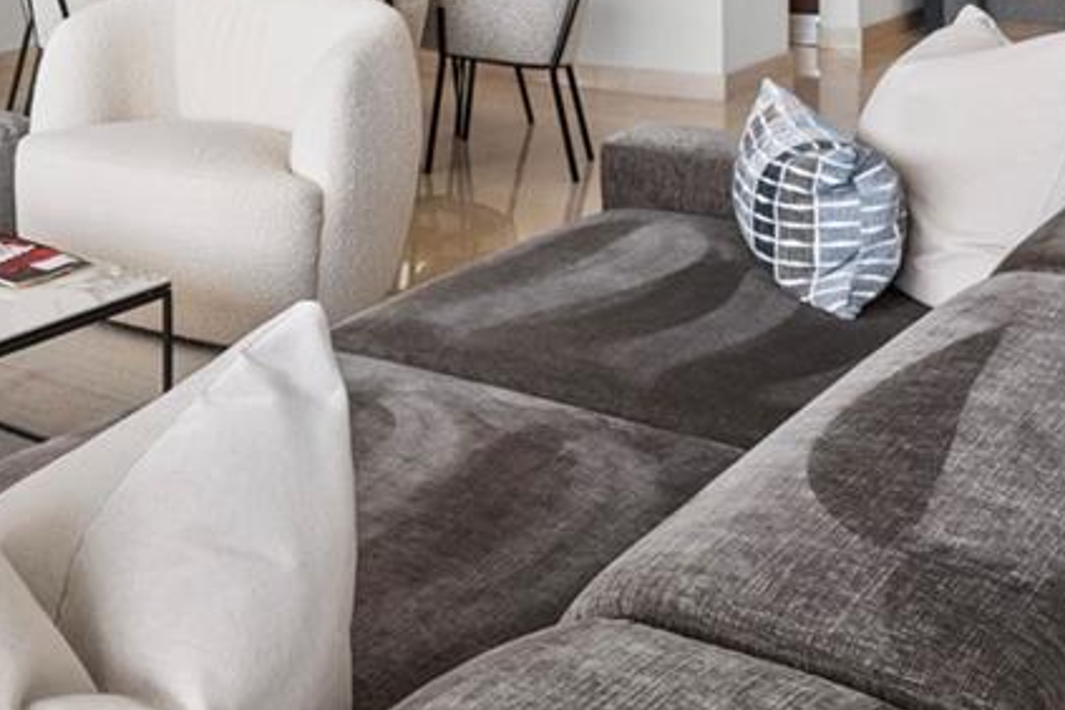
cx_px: -171
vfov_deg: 23.0
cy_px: -181
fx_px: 1568
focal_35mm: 53
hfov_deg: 32.0
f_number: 8
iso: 400
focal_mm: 14
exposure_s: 1/25
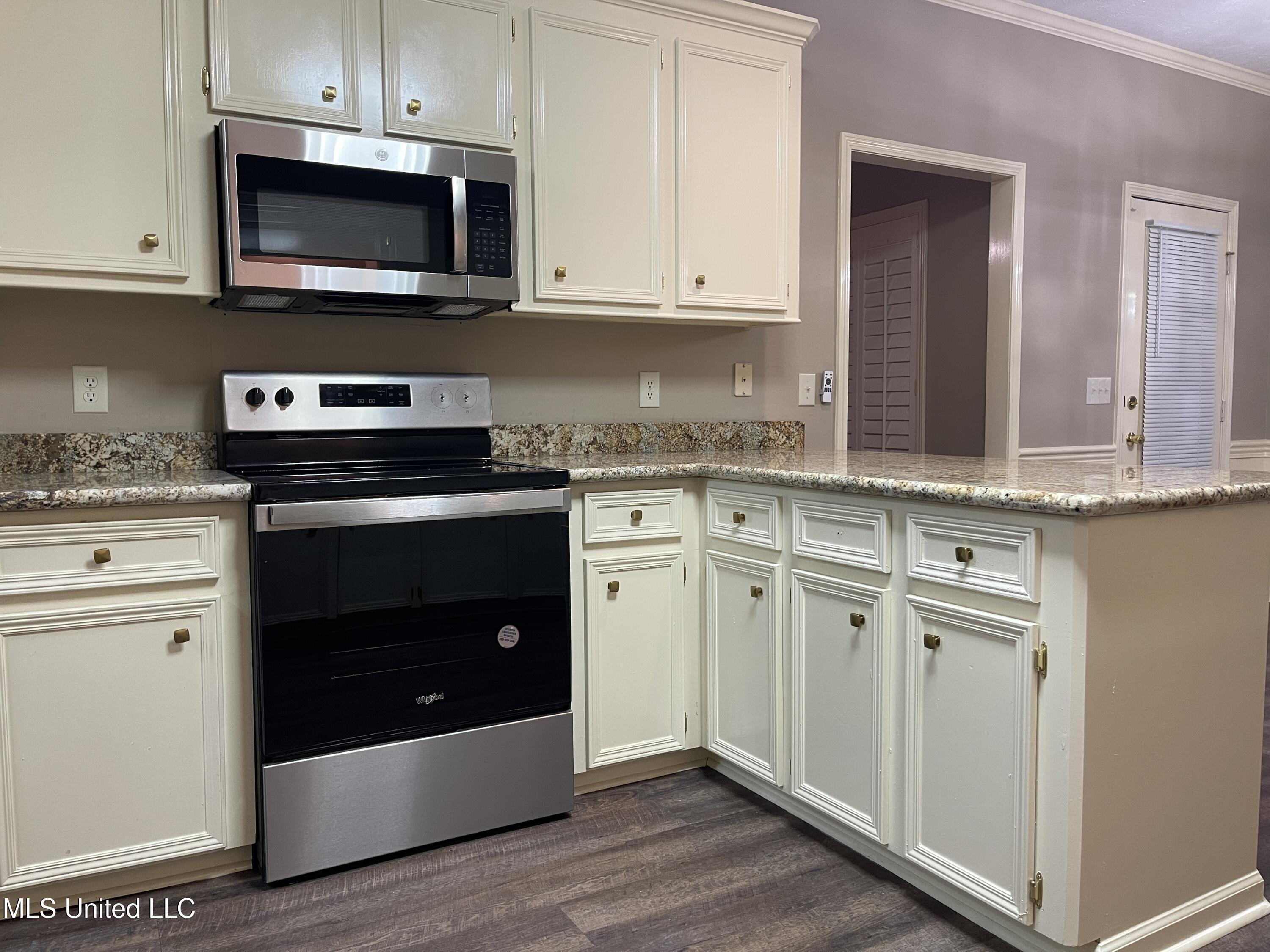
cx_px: 635
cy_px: 476
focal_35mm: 25
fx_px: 917
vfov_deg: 54.9
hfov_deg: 69.4
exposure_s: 1/60
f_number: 1.6
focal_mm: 5.1
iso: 125
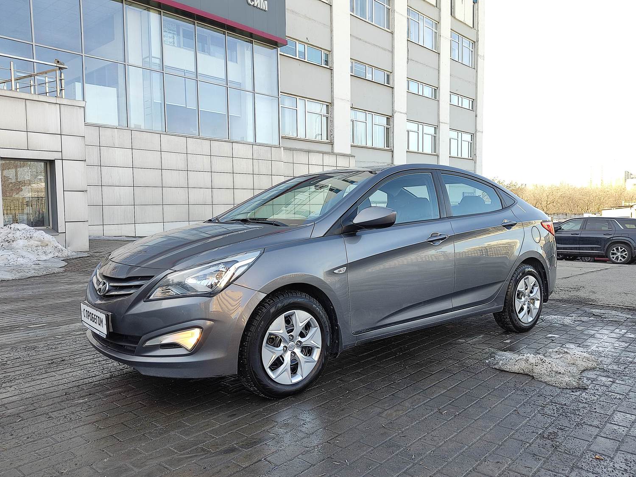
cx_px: 318
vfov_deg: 51.4
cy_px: 238
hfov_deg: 65.3
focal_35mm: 27
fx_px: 496
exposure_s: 1/172
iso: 50
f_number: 1.79
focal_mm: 4.71
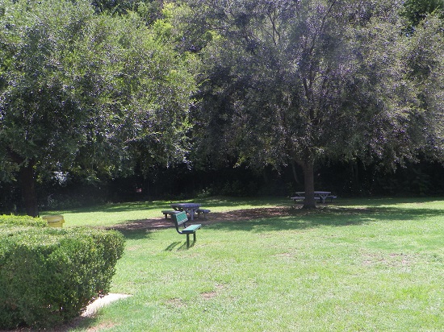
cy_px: 166
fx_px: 513
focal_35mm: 40
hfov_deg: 46.8
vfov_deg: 35.9
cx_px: 222
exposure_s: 1/250
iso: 64
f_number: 4
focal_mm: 7.1
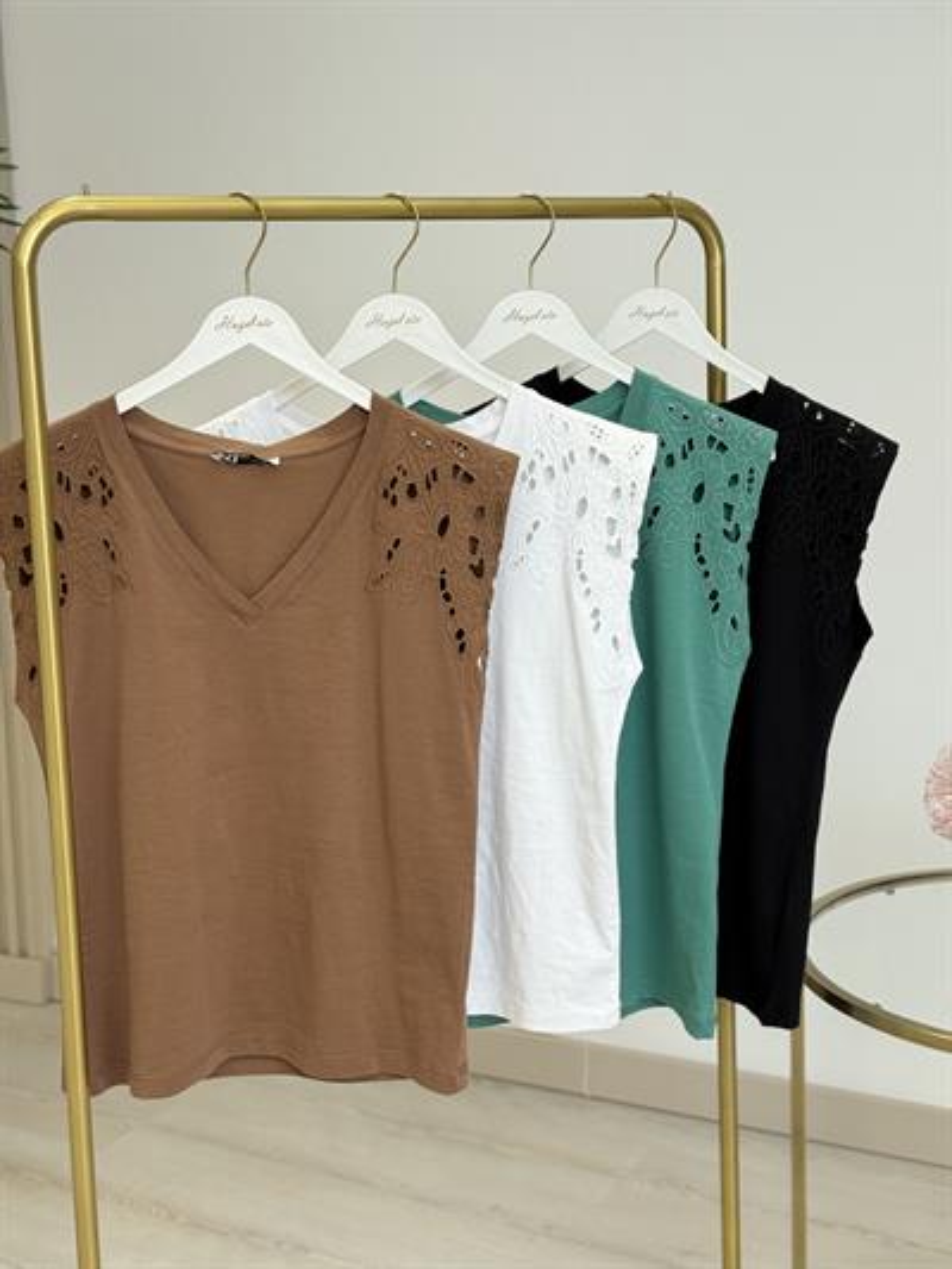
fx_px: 1759
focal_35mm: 48
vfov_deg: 39.6
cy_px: 634
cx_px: 476
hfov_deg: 30.3
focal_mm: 6.76
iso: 64
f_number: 1.78
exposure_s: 1/323
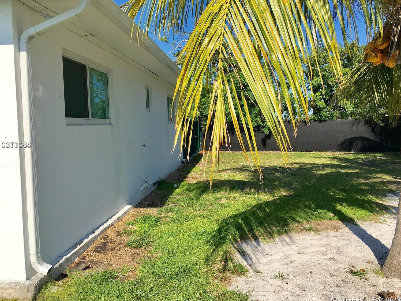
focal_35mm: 31
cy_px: 145
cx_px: 204
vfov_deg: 45.4
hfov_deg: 58.3
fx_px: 359
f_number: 2.2
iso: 25
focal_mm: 4.15
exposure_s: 1/2079
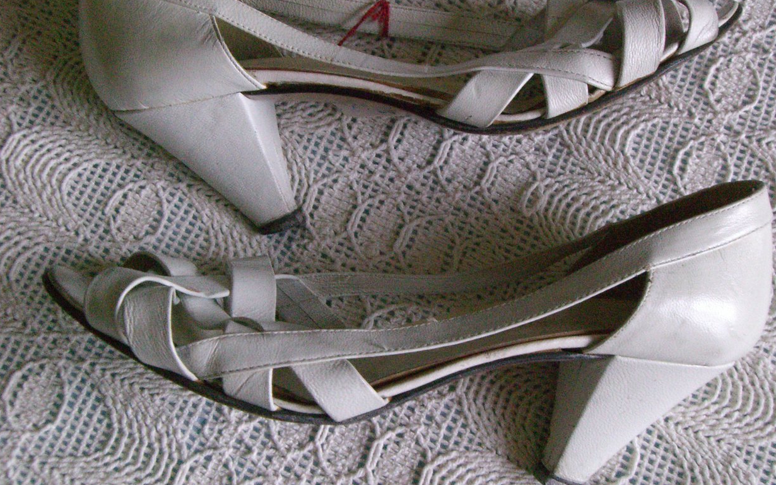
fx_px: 1142
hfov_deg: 37.5
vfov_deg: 24.0
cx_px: 412
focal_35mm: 54
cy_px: 243
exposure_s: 1/125
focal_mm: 7.6
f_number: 3
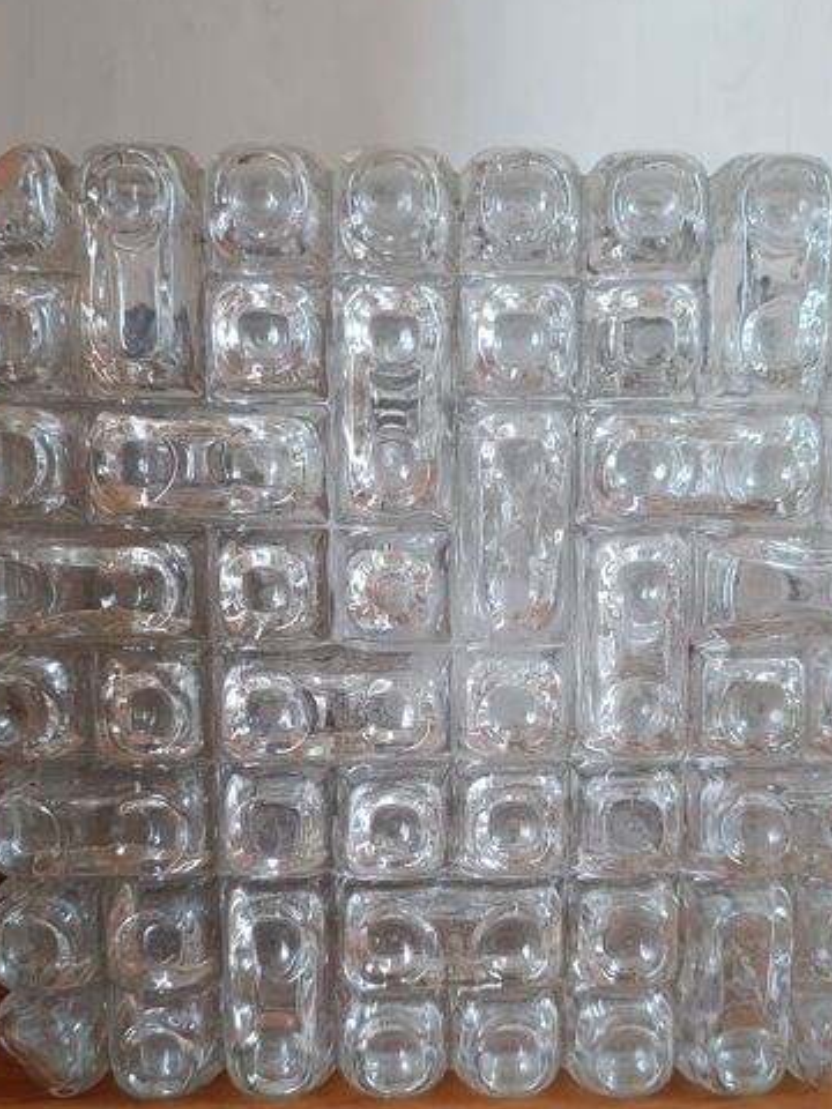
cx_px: 451
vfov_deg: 56.6
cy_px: 633
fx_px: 1025
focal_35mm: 32
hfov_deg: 44.1
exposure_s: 1/100
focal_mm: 6.14
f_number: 1.65
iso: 1089
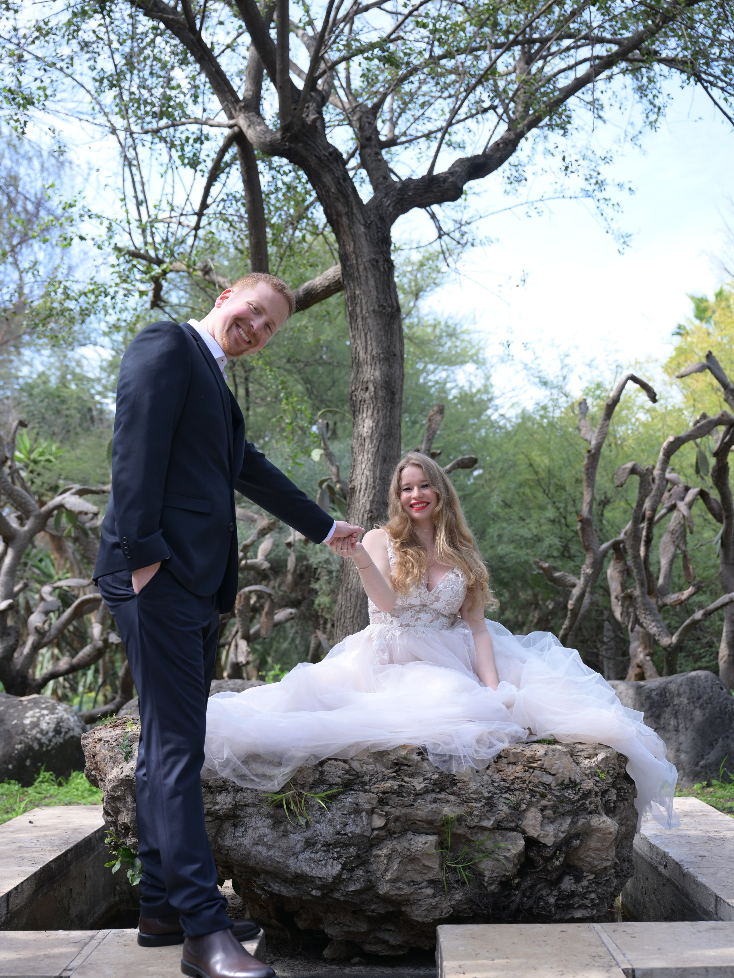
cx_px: 365
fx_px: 1244
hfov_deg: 32.9
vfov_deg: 42.9
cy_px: 512
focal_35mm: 44
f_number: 3.5
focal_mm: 40
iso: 125
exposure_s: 1/320
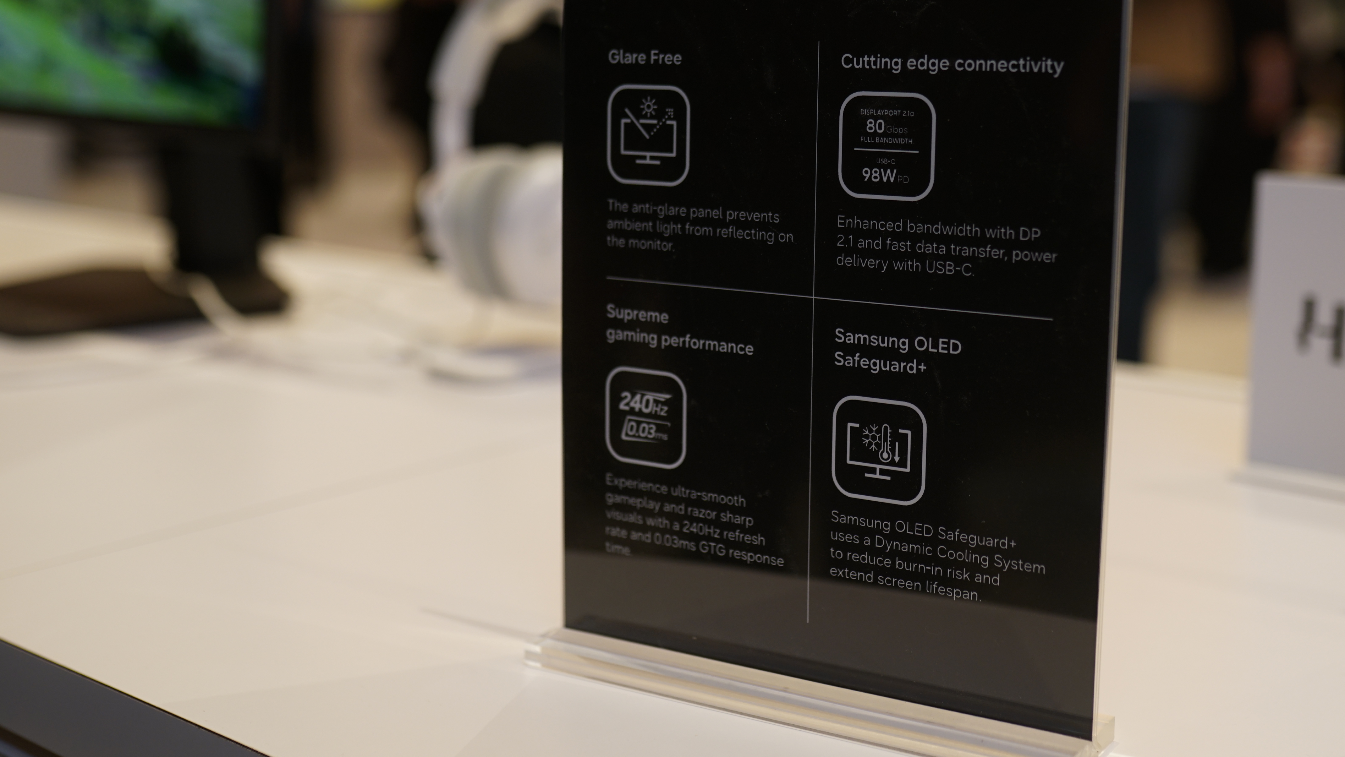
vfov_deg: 23.9
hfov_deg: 41.2
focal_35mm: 50
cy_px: 295
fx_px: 1783
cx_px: 797
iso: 400
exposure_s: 1/100
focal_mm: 35
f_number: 2.2
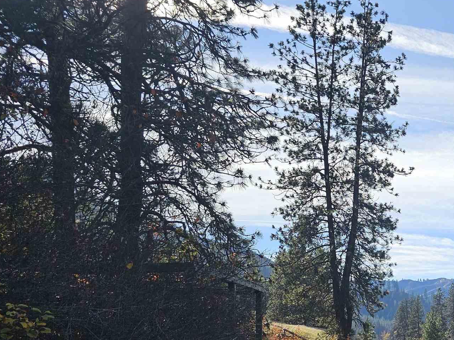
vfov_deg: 24.8
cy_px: 368
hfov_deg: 30.1
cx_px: 538
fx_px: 721
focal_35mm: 55
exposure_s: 1/781
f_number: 1.7
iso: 10
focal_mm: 6.3
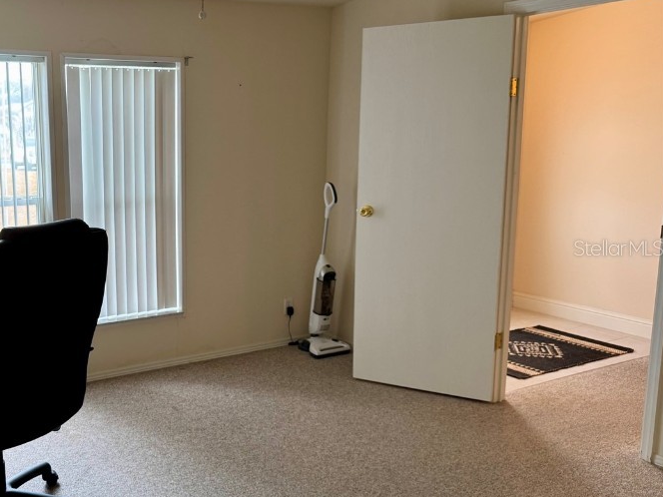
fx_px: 709
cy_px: 248
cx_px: 157
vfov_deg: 38.7
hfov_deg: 48.0
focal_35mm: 37
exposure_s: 1/120
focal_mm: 6.76
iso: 160
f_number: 1.78
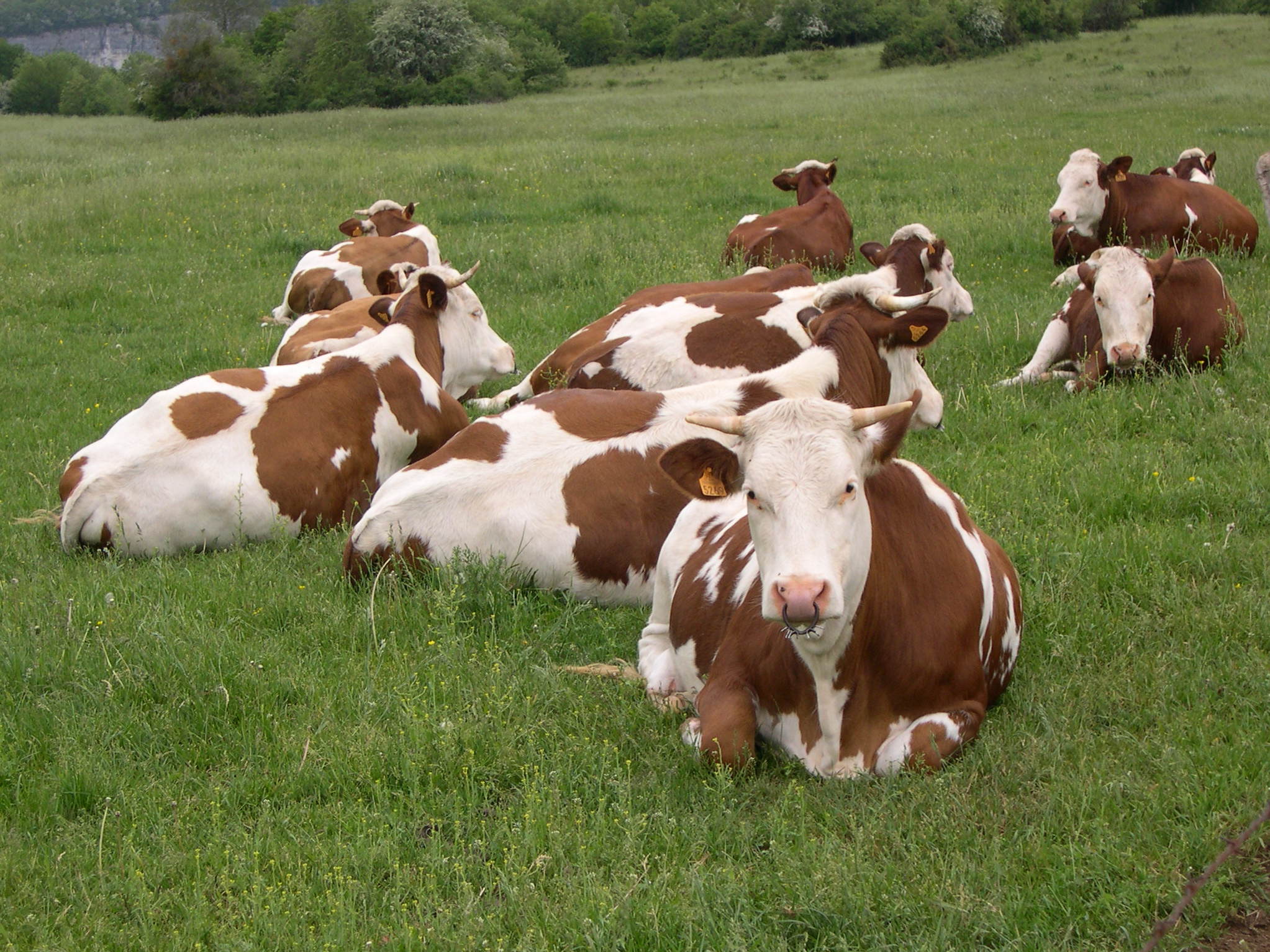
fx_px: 2642
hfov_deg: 27.0
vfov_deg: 20.4
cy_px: 476
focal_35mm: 72
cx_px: 635
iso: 100
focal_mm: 15.3
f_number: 3.8
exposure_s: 1/453
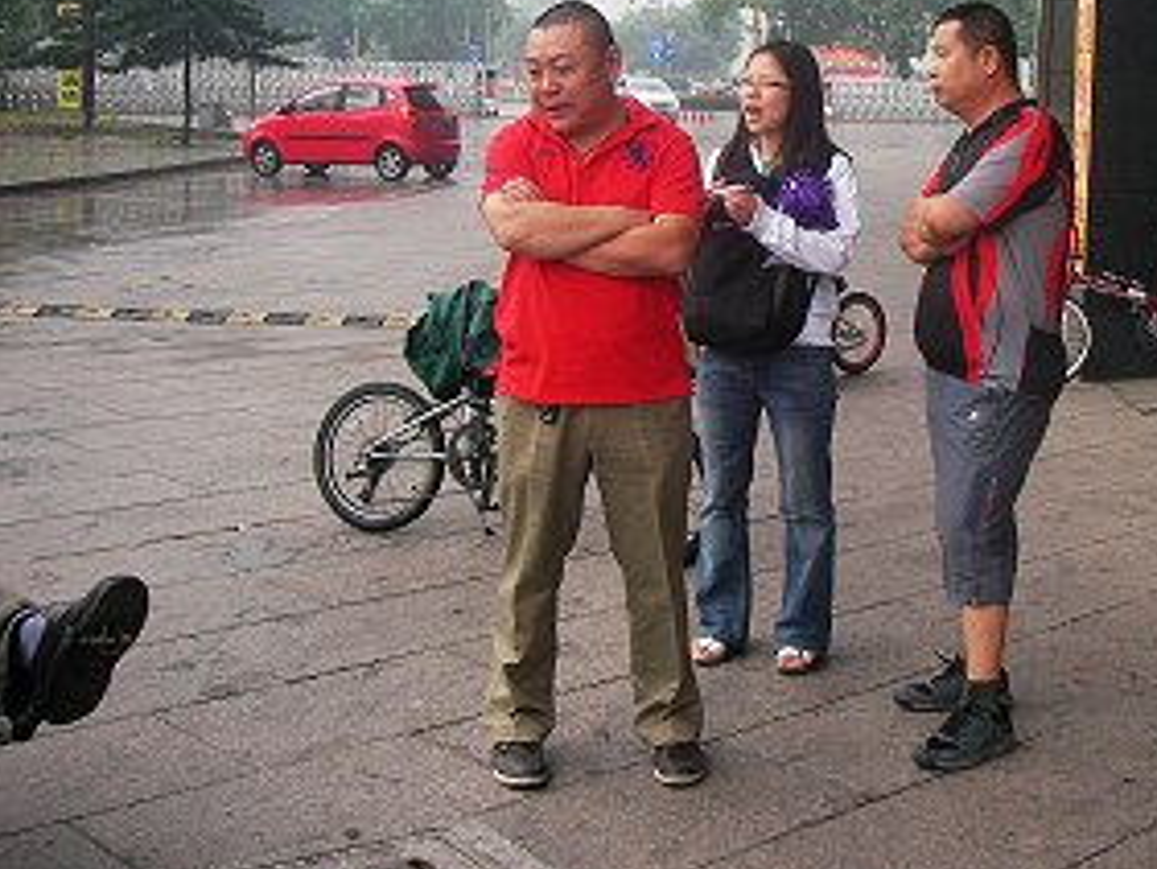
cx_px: 815
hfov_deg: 35.0
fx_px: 1806
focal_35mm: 54
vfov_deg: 26.9
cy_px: 288
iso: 50
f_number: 3.3
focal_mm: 6.3
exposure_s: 1/57.8
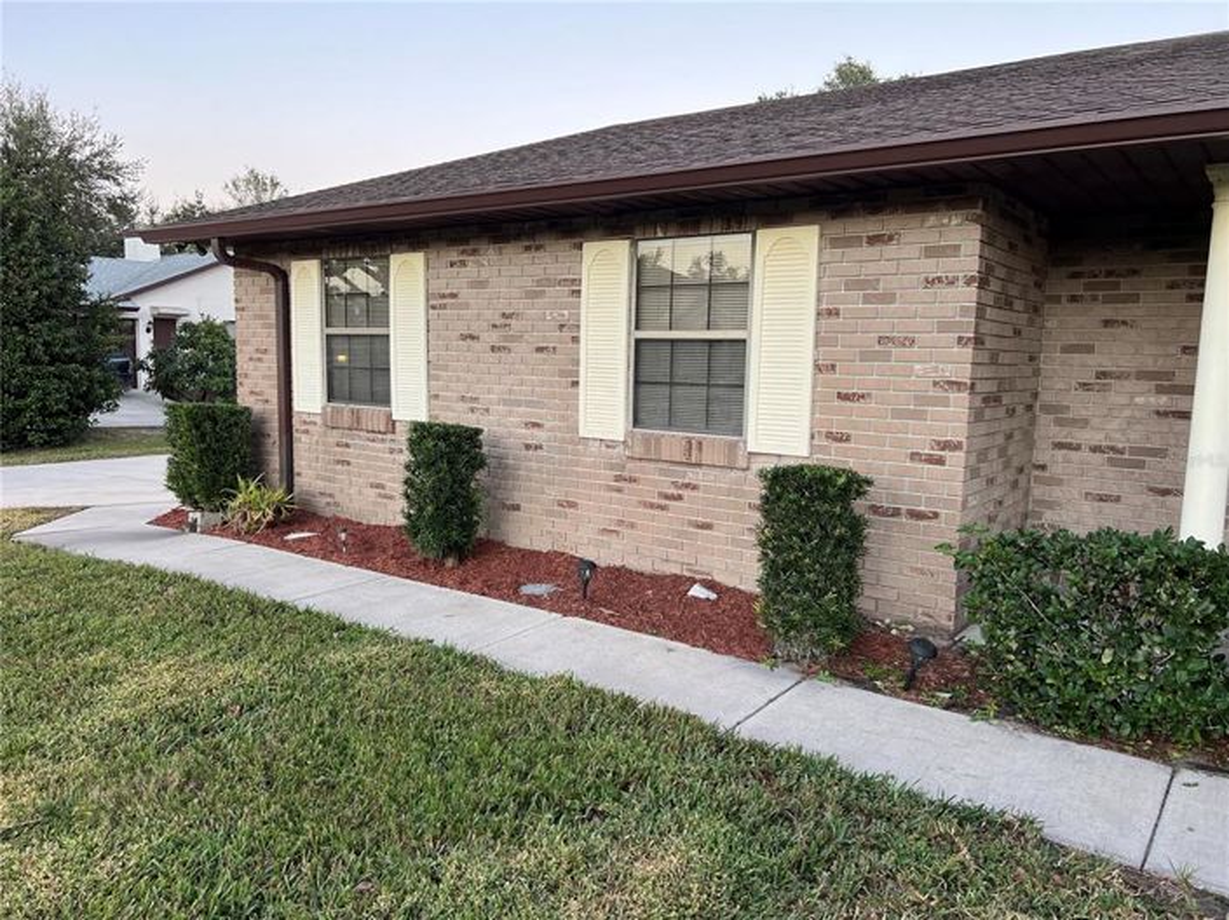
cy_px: 460
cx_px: 614
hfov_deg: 67.3
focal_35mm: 26
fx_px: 923
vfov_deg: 53.0
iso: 125
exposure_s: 1/103
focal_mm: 5.7
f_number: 1.5
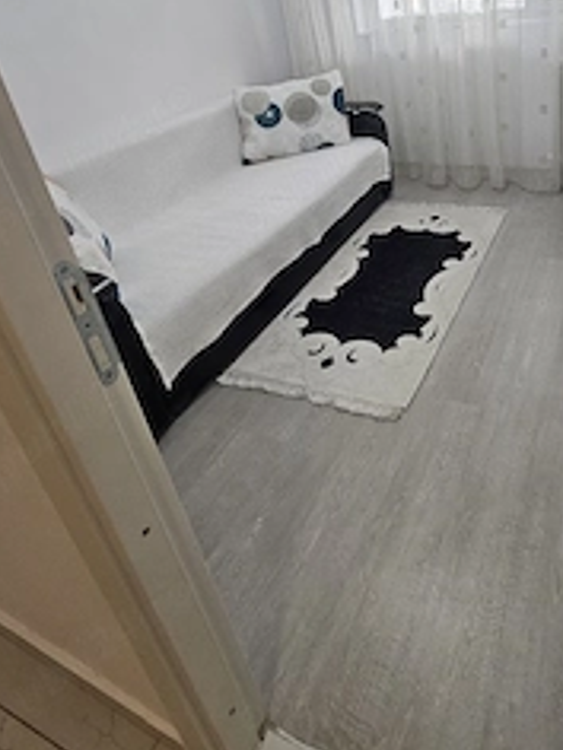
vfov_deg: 71.7
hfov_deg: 58.8
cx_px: 401
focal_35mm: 22
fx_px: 477
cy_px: 197
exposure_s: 1/50.3
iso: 125
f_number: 2.2
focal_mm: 2.2
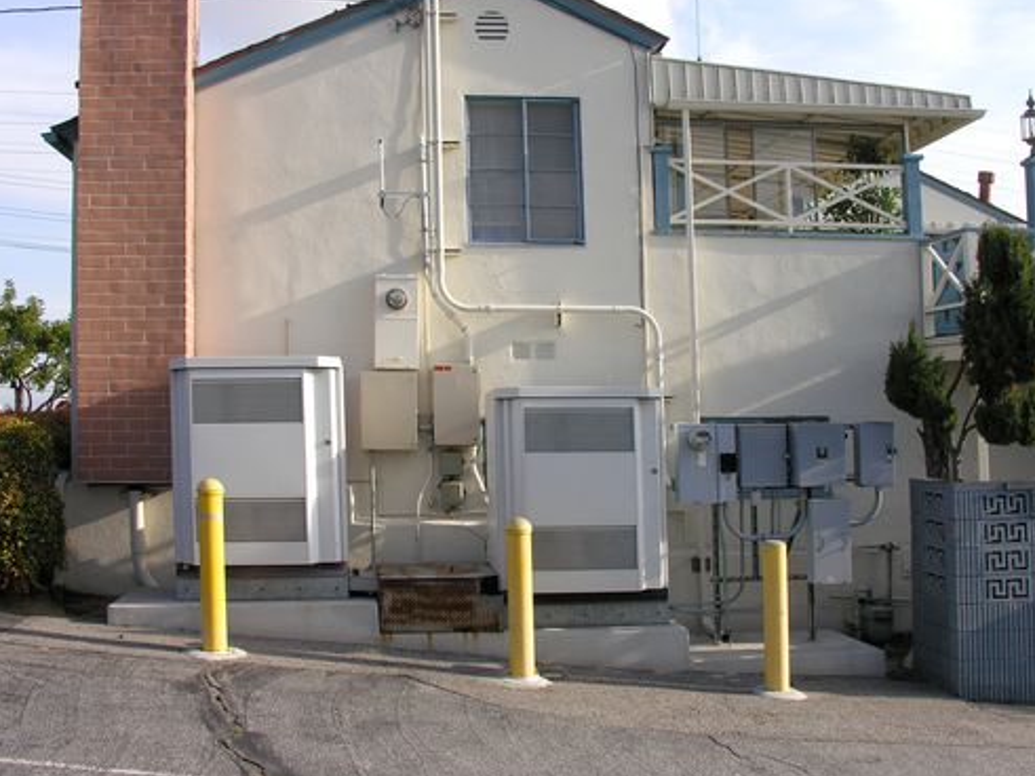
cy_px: 373
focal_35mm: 38
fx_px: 1136
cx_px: 526
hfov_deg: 49.0
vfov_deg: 37.7
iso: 50
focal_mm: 8.9
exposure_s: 1/176
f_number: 5
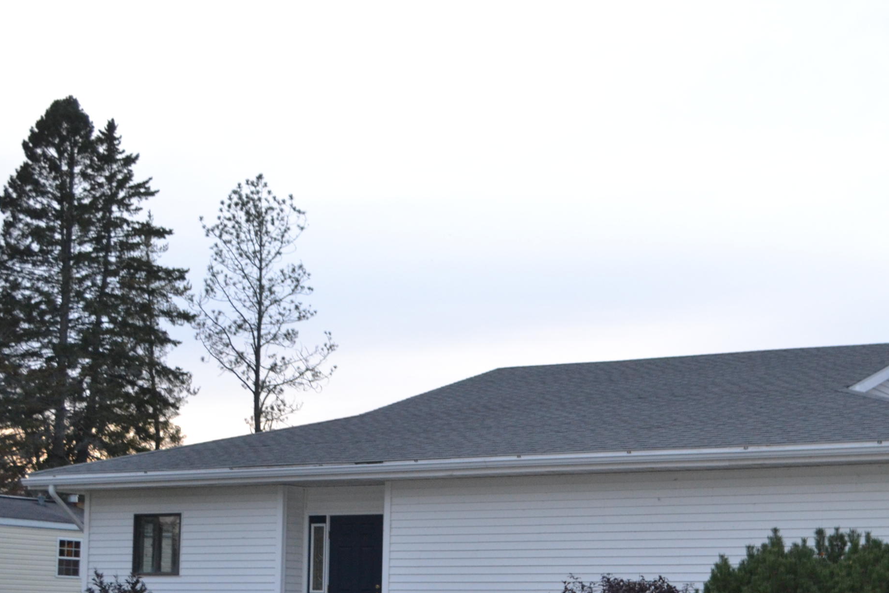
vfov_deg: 21.0
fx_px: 1580
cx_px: 666
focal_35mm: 64
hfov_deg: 30.9
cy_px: 483
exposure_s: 1/60
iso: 900
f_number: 4.2
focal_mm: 26
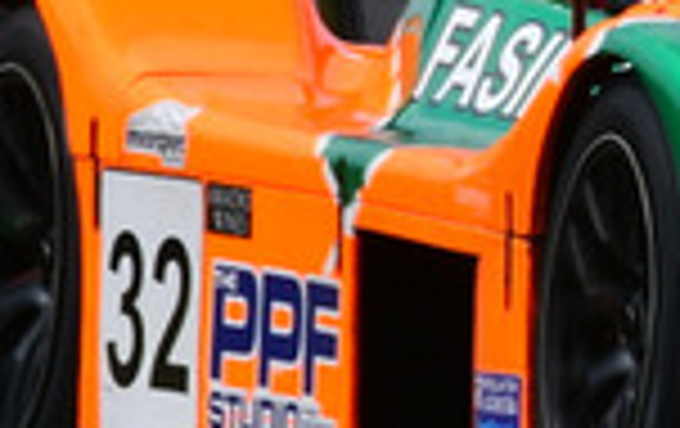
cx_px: 1081
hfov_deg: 0.5
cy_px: -347
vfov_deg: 0.3
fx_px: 75084
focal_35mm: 4044
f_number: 13
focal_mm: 500
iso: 320
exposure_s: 1/500
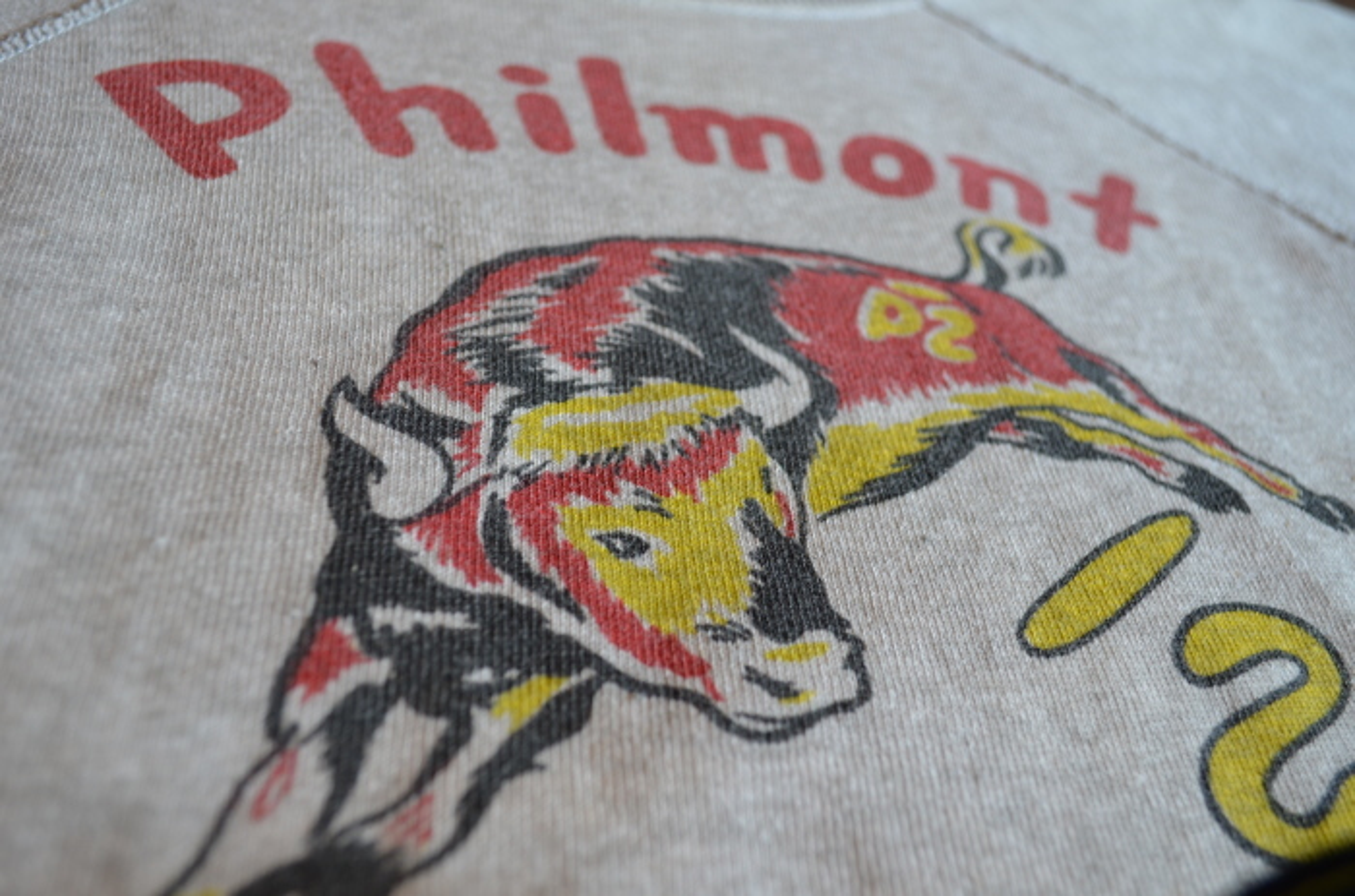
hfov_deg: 53.2
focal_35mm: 36
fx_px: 1352
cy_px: 448
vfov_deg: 36.7
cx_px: 678
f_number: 5
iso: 400
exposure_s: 1/100
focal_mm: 24
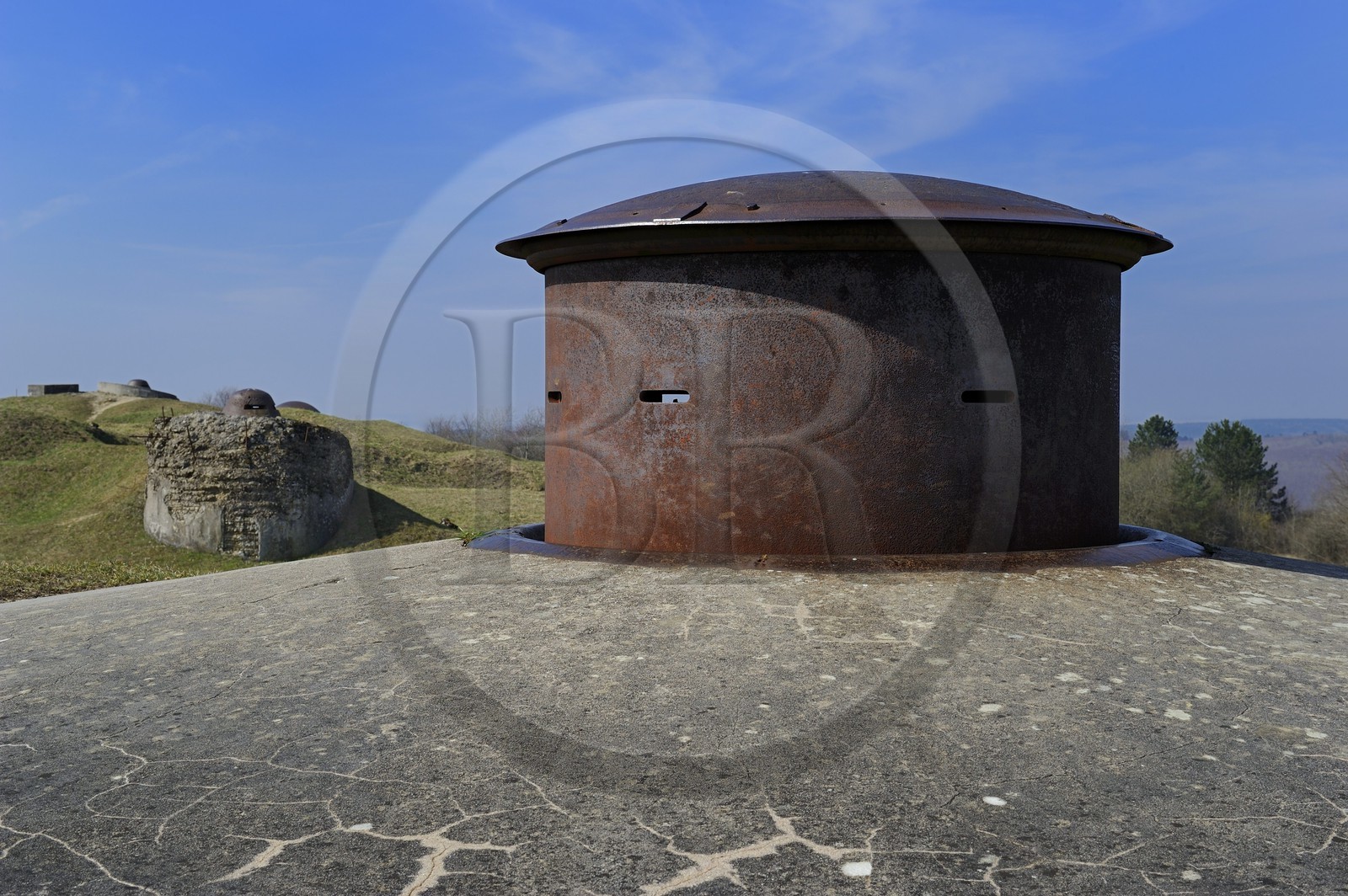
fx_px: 1945
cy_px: 448
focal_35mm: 52
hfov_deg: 38.2
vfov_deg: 25.9
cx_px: 674
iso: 200
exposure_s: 1/200
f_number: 11
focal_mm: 52
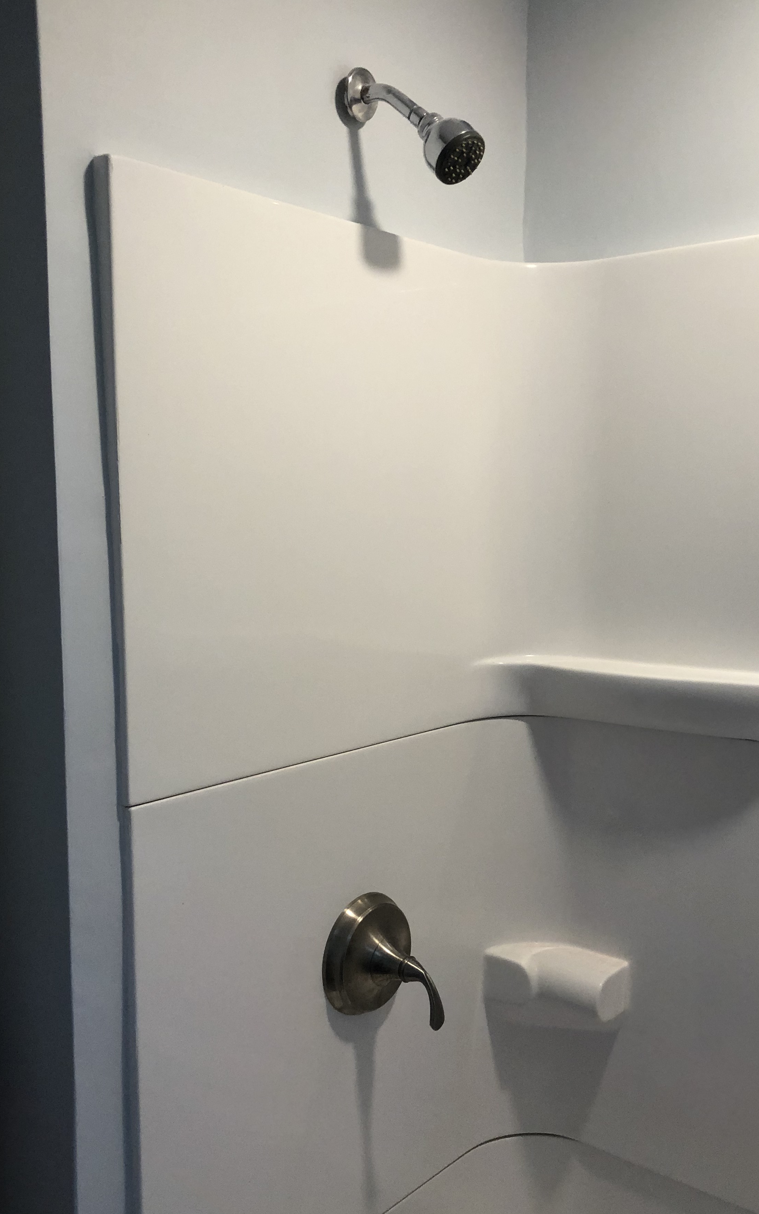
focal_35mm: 34
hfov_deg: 37.3
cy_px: 628
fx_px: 1125
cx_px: 387
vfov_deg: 56.7
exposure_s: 1/30
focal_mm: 3.99
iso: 40
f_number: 1.8
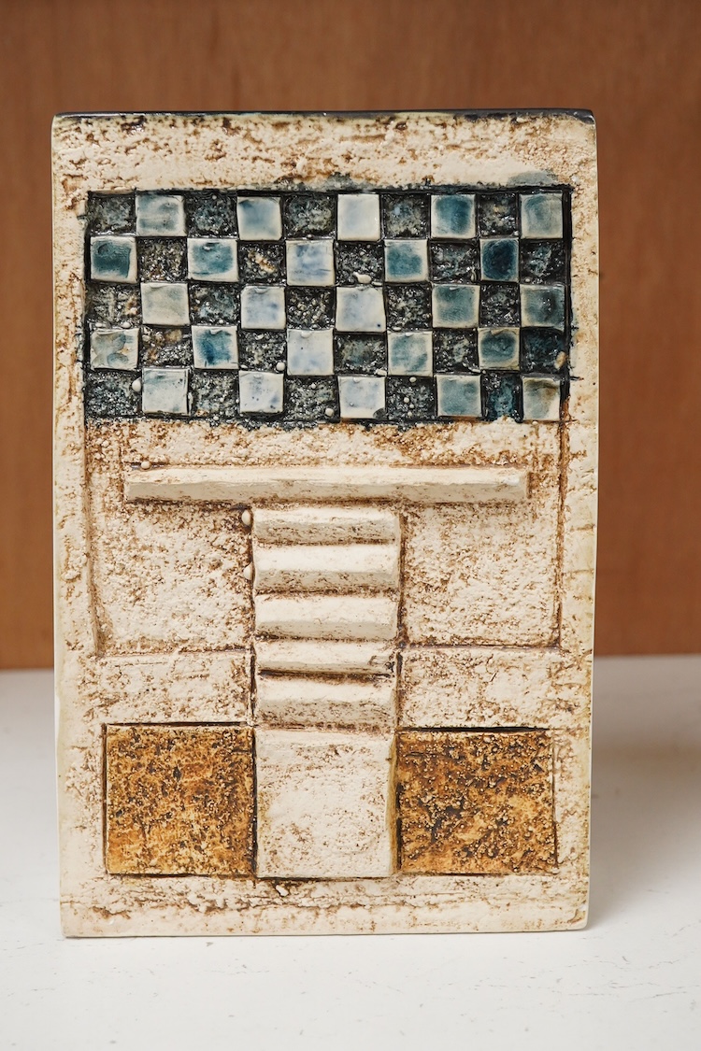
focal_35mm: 45
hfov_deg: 29.9
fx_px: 1314
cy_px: 526
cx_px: 350
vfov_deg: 43.6
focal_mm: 30
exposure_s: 1/125
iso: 2500
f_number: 11
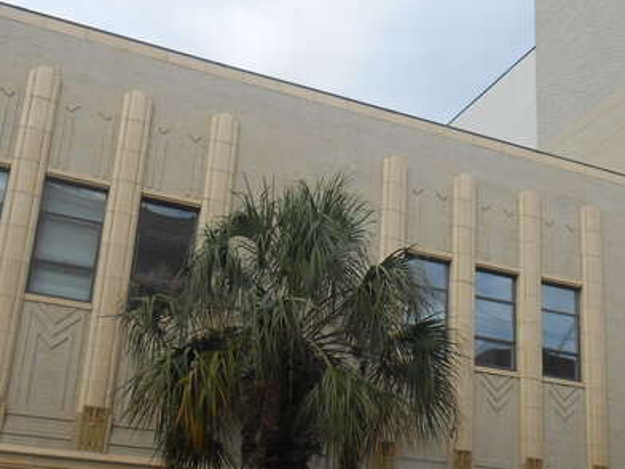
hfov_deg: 35.2
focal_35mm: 53
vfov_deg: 27.4
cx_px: 485
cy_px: 308
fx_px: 957
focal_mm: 4.6
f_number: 3.5
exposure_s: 1/640
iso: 80
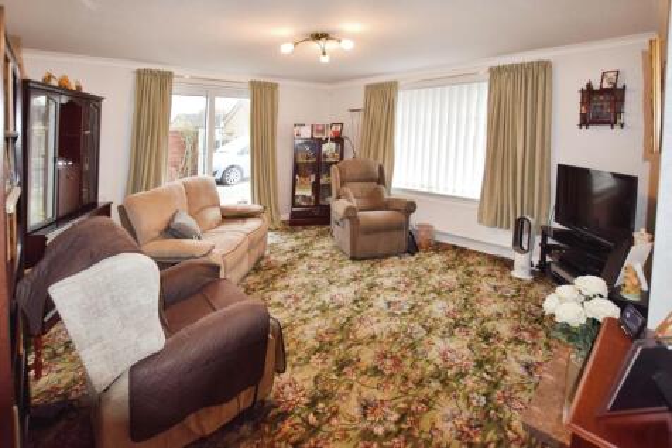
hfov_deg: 100.4
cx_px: 336
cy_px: 224
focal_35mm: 15
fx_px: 280
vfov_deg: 77.3
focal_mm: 10
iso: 800
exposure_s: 1/80
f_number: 4.5
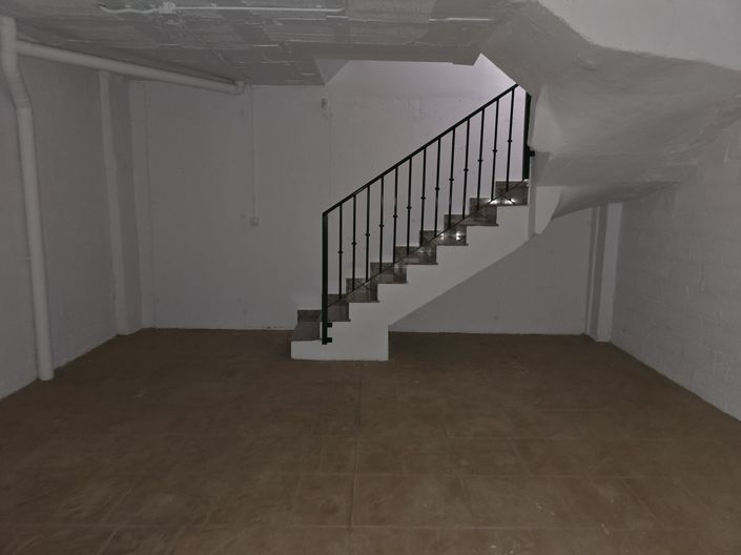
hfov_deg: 74.0
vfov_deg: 58.8
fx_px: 492
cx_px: 370
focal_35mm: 23
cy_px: 278
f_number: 1.7
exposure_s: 1/12
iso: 250
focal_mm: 6.3
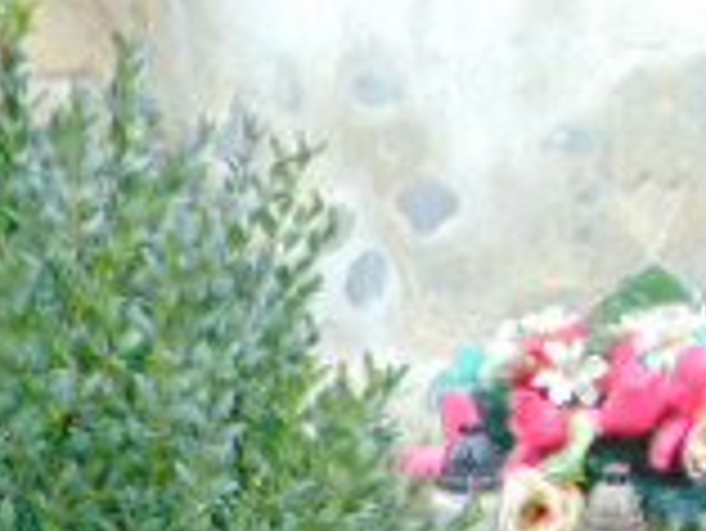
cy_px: 1066
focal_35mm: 102
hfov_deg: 19.2
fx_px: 2082
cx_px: 229
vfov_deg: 12.7
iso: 160
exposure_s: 1/50
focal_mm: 4.5
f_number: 3
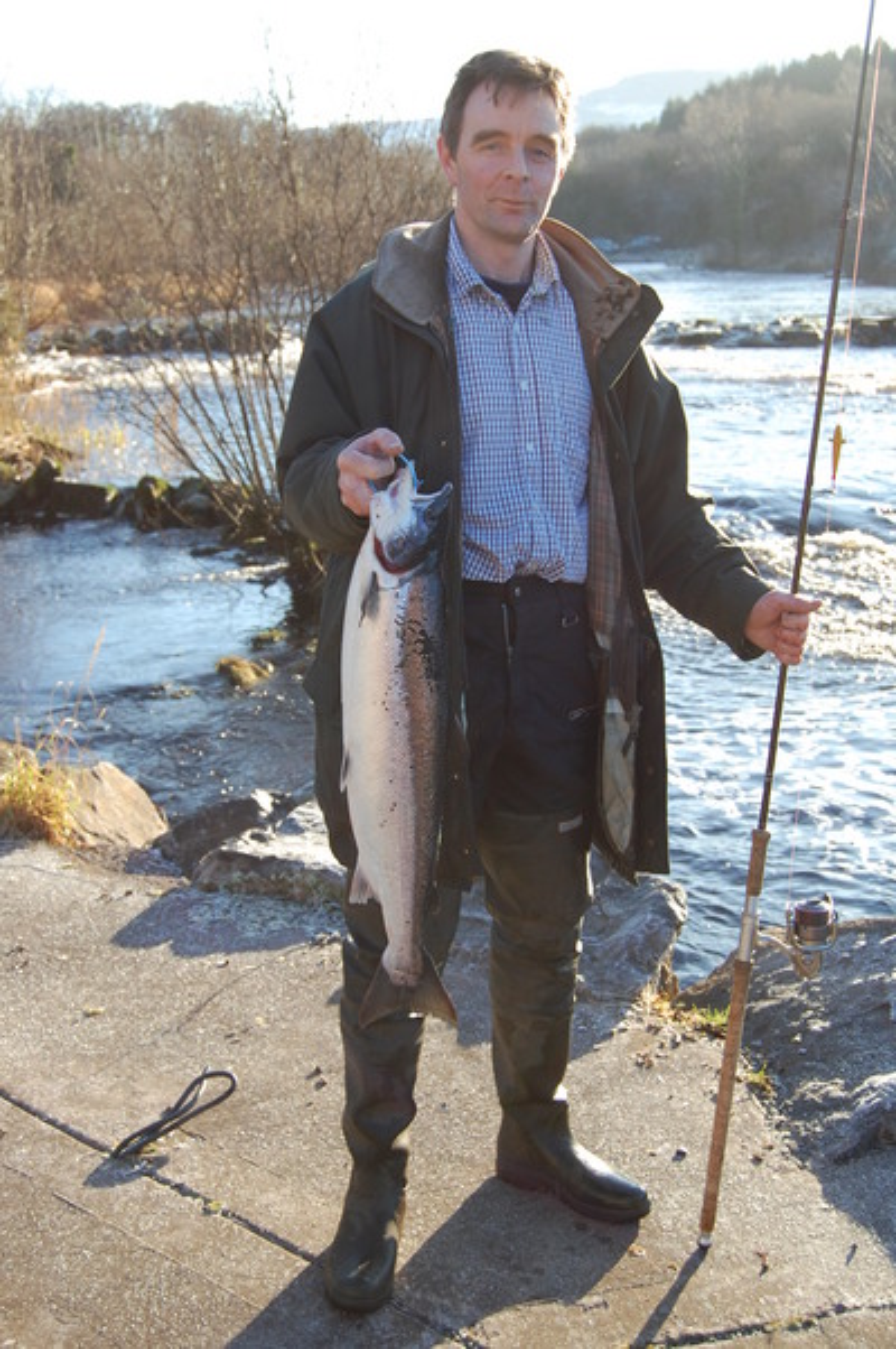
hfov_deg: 29.8
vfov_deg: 43.6
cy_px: 674
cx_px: 448
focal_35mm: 45
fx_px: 1684
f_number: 7.1
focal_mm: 30
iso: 200
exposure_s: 1/200
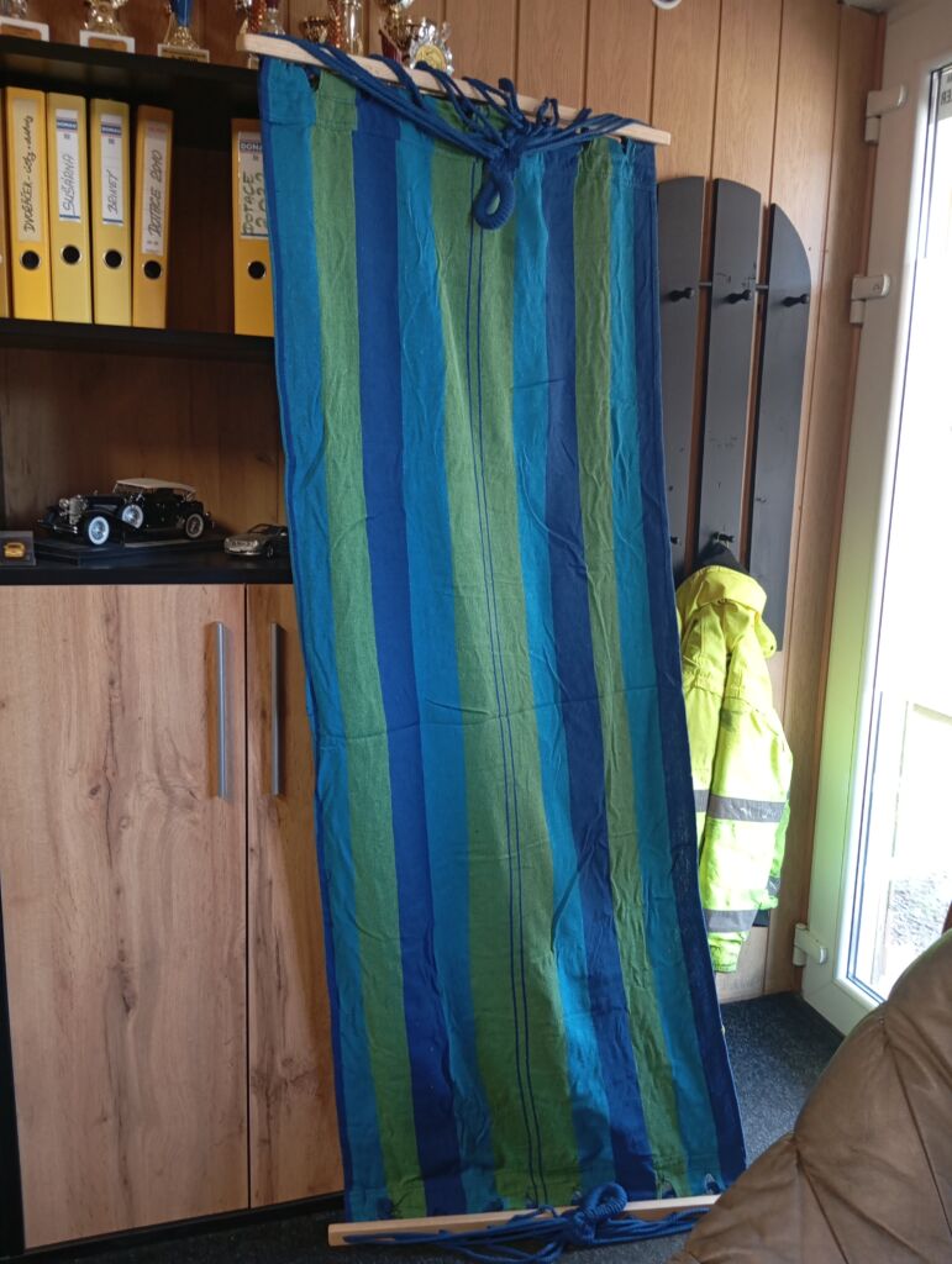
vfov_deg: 63.4
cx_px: 476
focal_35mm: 28
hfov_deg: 49.9
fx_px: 1024
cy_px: 632
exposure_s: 1/50
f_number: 1.8
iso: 993
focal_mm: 4.22
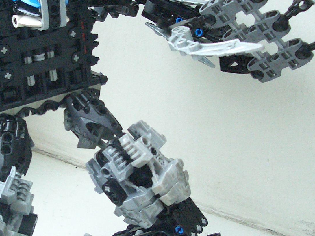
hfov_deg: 25.9
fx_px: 673
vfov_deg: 19.9
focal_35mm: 74
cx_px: 62
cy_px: 139
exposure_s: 1/80
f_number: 2.6
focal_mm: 5.8
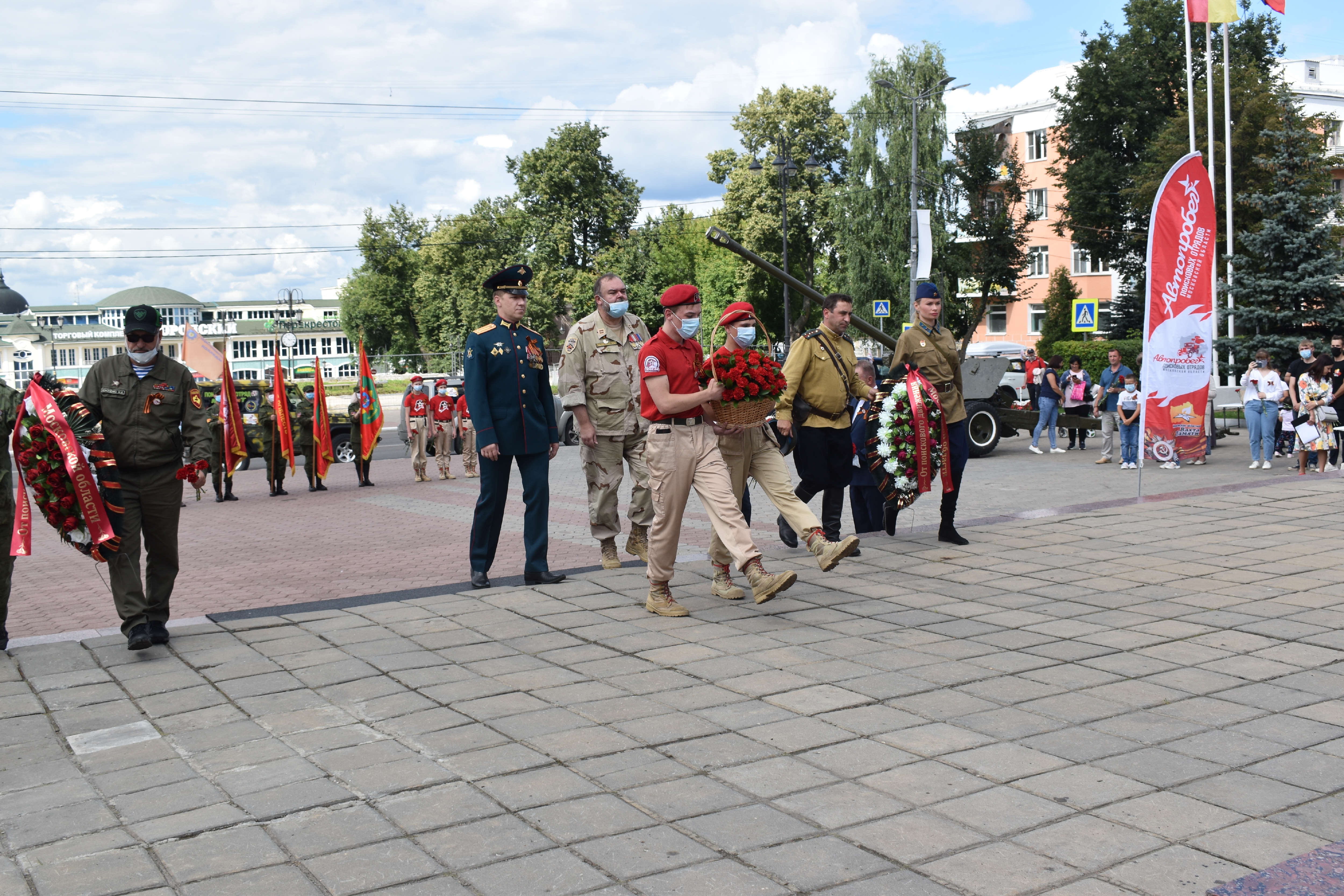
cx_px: 672
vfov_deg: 34.2
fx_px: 1456
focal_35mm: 39
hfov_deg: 49.6
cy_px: 448
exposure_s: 1/250
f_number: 8
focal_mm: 26
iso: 110
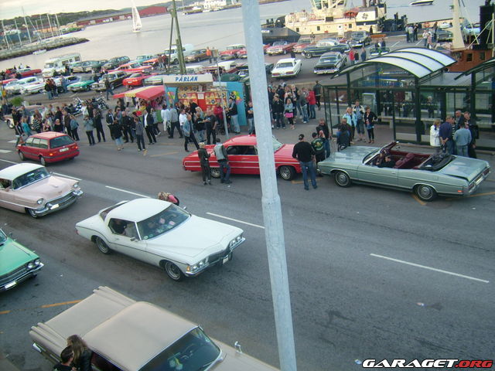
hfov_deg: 52.6
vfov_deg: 40.7
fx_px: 500
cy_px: 186
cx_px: 248
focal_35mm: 35
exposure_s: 1/54
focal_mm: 5.95
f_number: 2.8
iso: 50
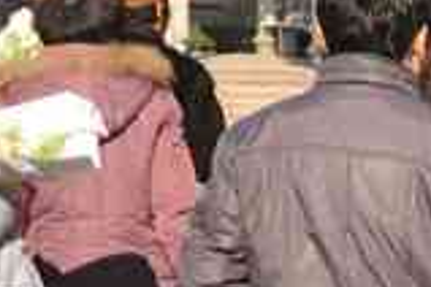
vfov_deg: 7.5
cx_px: -374
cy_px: -410
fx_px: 2047
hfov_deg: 11.1
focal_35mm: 171
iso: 20
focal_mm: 3.99
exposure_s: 1/1681
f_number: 1.8
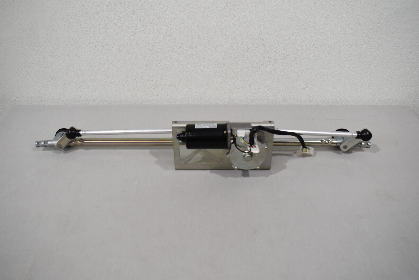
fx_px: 367
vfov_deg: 41.7
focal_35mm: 32
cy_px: 140
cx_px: 210
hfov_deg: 59.5
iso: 400
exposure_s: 1/125
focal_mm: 21
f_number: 5.6
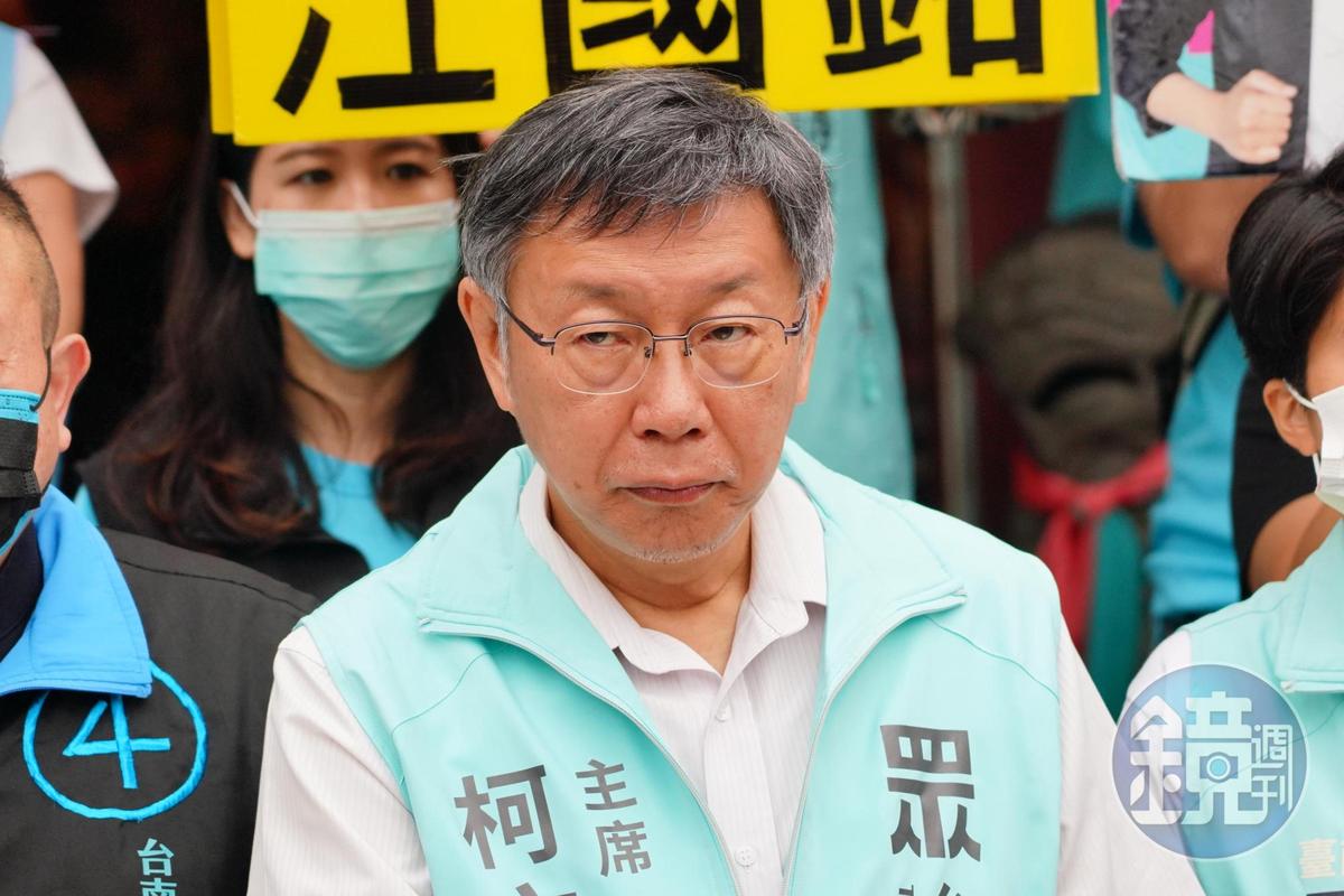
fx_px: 5861
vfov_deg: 8.7
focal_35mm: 157
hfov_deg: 13.1
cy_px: 448
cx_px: 672
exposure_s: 1/2000
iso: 1600
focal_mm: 105
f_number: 4
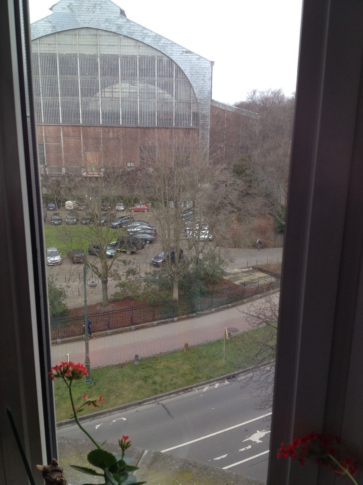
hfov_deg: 40.7
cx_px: 182
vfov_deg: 52.6
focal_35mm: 35
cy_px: 242
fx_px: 489
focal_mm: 4.28
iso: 50
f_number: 2.4
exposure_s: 1/247
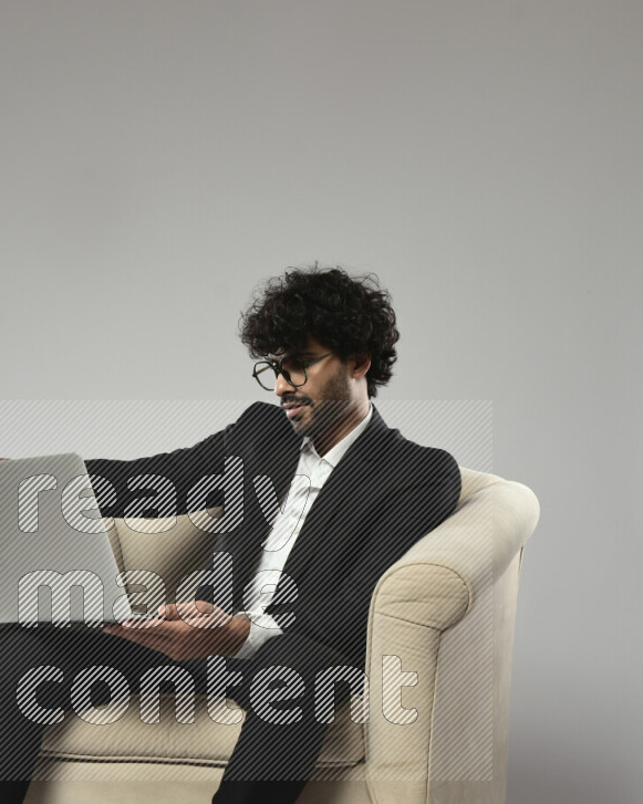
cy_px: 591
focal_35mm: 62
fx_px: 1476
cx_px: 216
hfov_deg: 24.5
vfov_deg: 30.1
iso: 400
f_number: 5.6
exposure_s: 1/125
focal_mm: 40
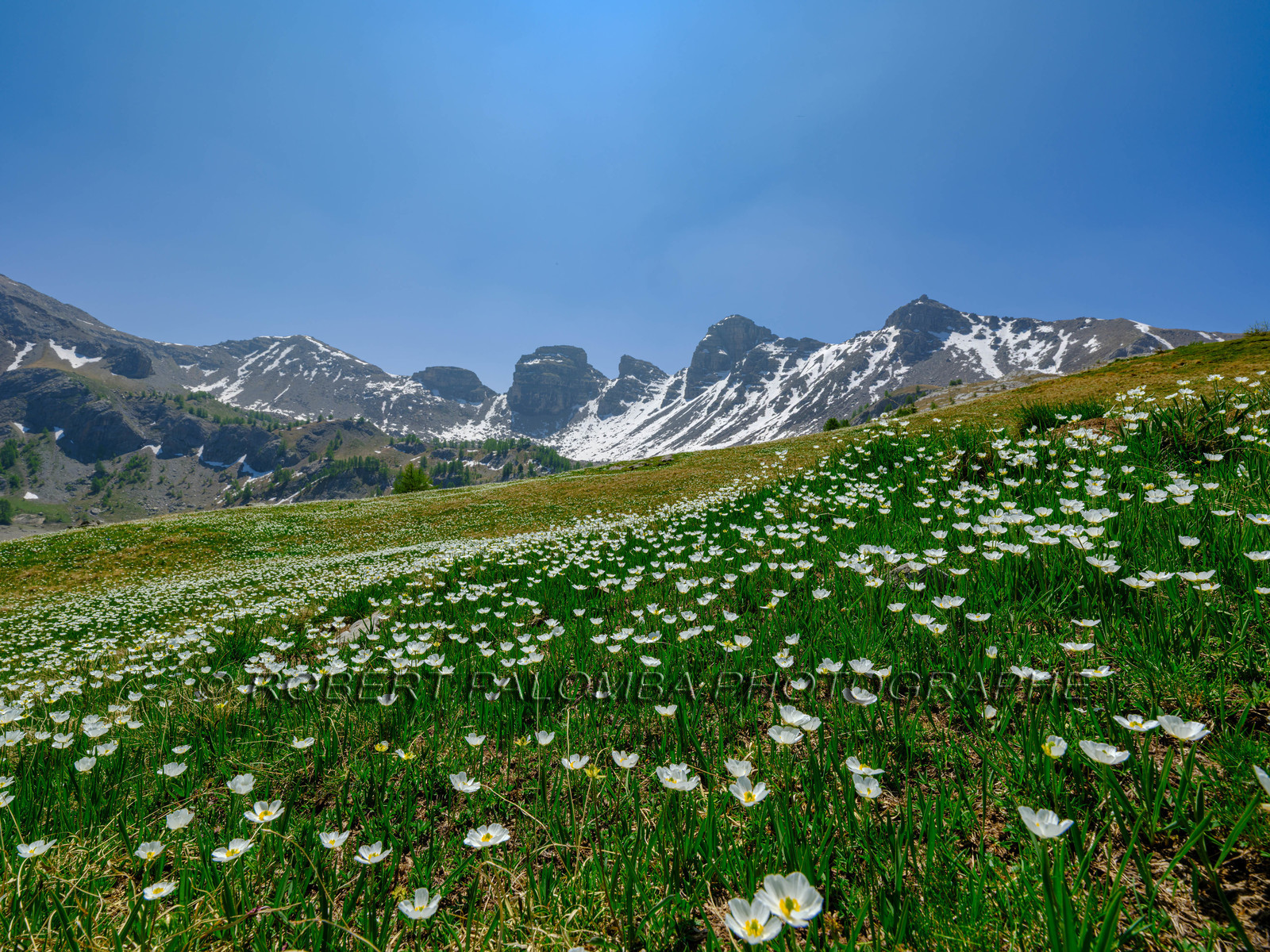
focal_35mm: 17
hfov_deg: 91.0
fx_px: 624
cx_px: 635
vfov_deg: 74.7
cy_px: 476
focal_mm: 20.9
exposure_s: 1/60
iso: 80
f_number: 16
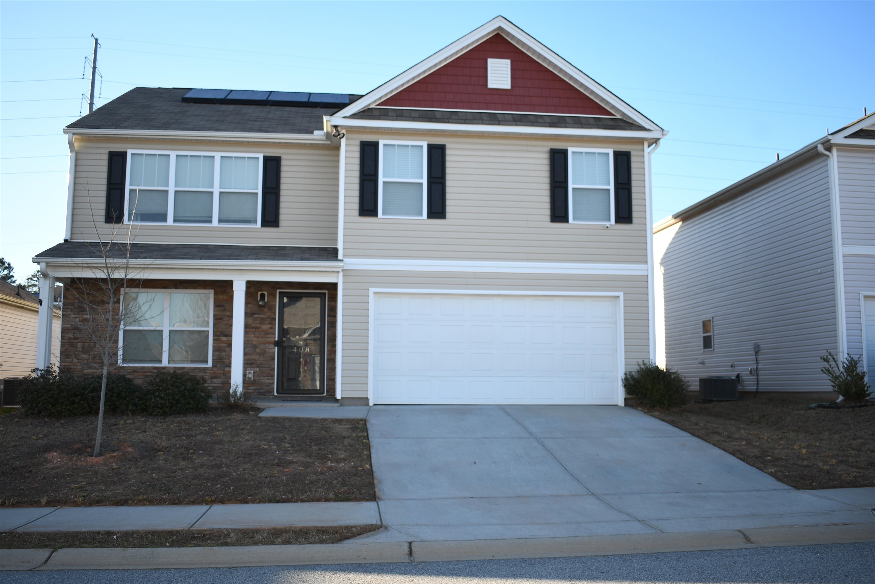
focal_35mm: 34
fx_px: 826
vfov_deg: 38.9
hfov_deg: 55.8
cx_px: 438
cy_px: 292
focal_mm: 23
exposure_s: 1/250
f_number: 3.8
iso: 100
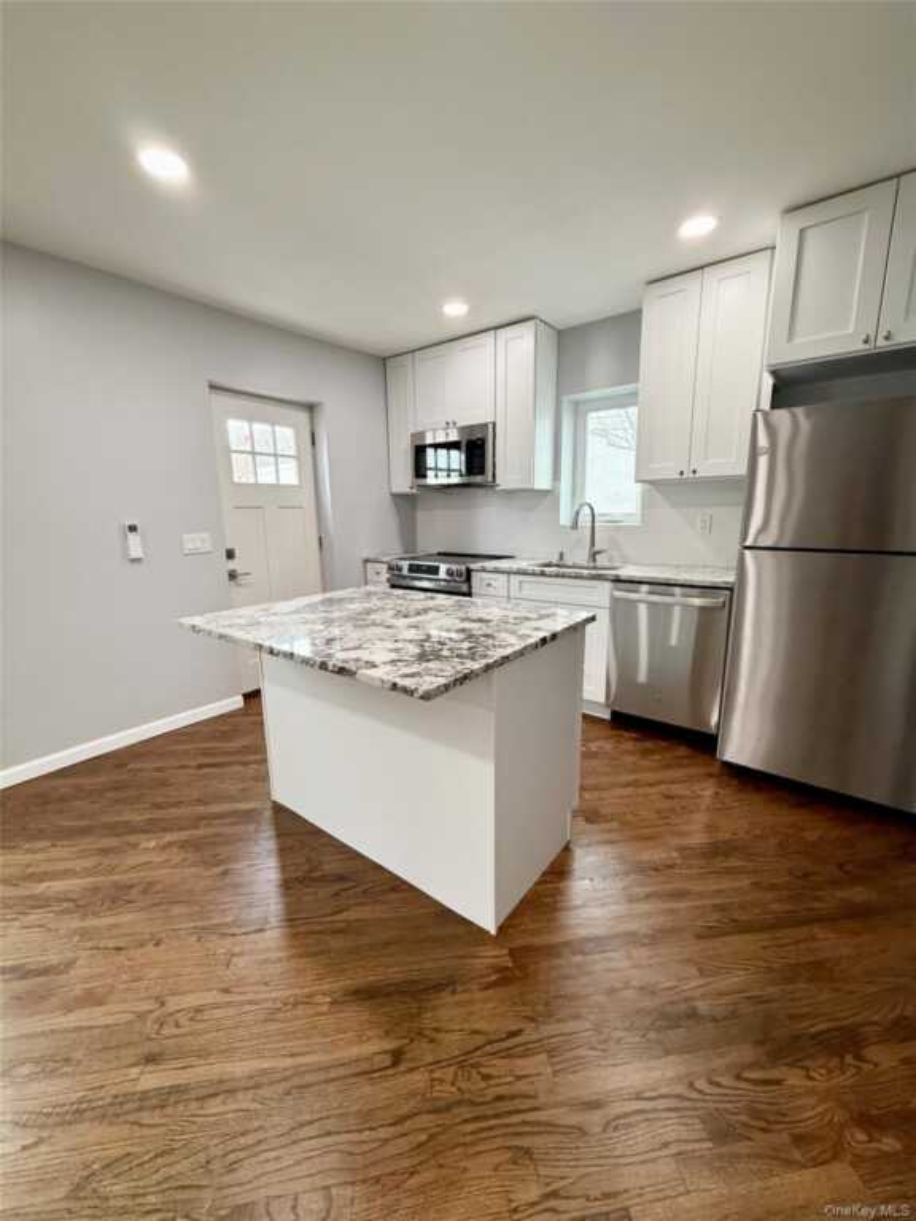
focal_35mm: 14
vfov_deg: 102.1
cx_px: 458
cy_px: 610
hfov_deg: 85.7
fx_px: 494
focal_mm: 2.22
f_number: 2.2
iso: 125
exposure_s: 1/99
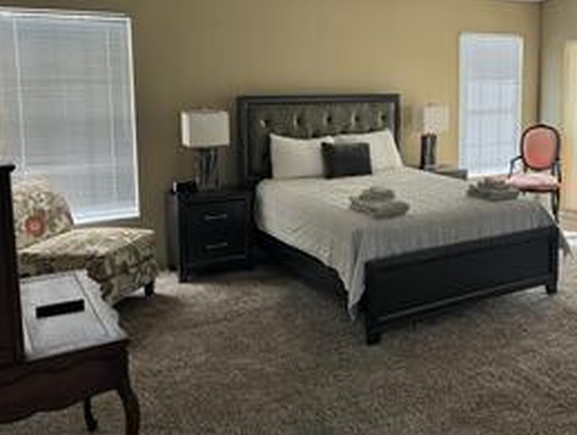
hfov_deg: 48.4
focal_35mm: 37
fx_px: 618
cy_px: 152
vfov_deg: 38.4
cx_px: 423
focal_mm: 6.76
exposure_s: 1/60
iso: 250
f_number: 1.78
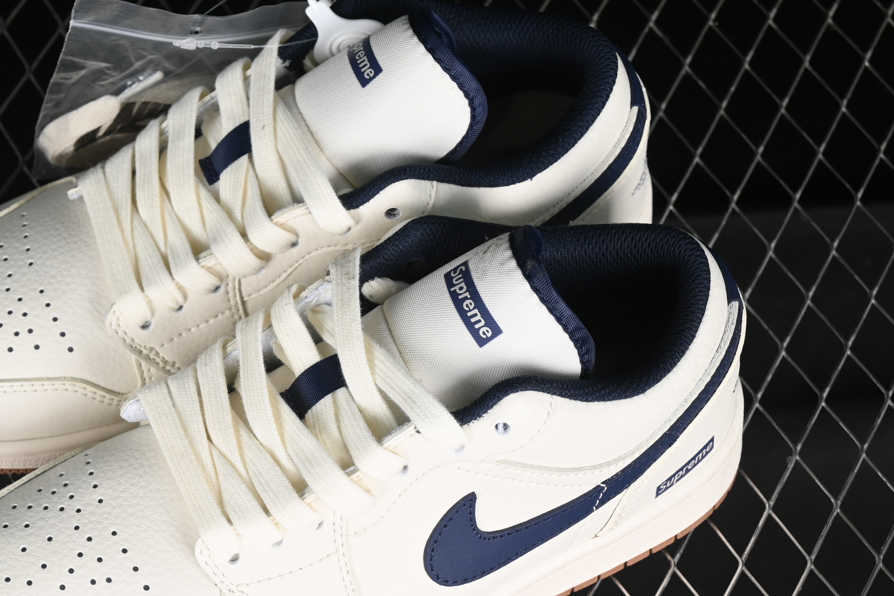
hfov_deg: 19.4
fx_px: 2608
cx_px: 254
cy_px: 360
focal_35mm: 105
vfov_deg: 13.0
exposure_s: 1/60
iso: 160
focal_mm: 48
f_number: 7.1
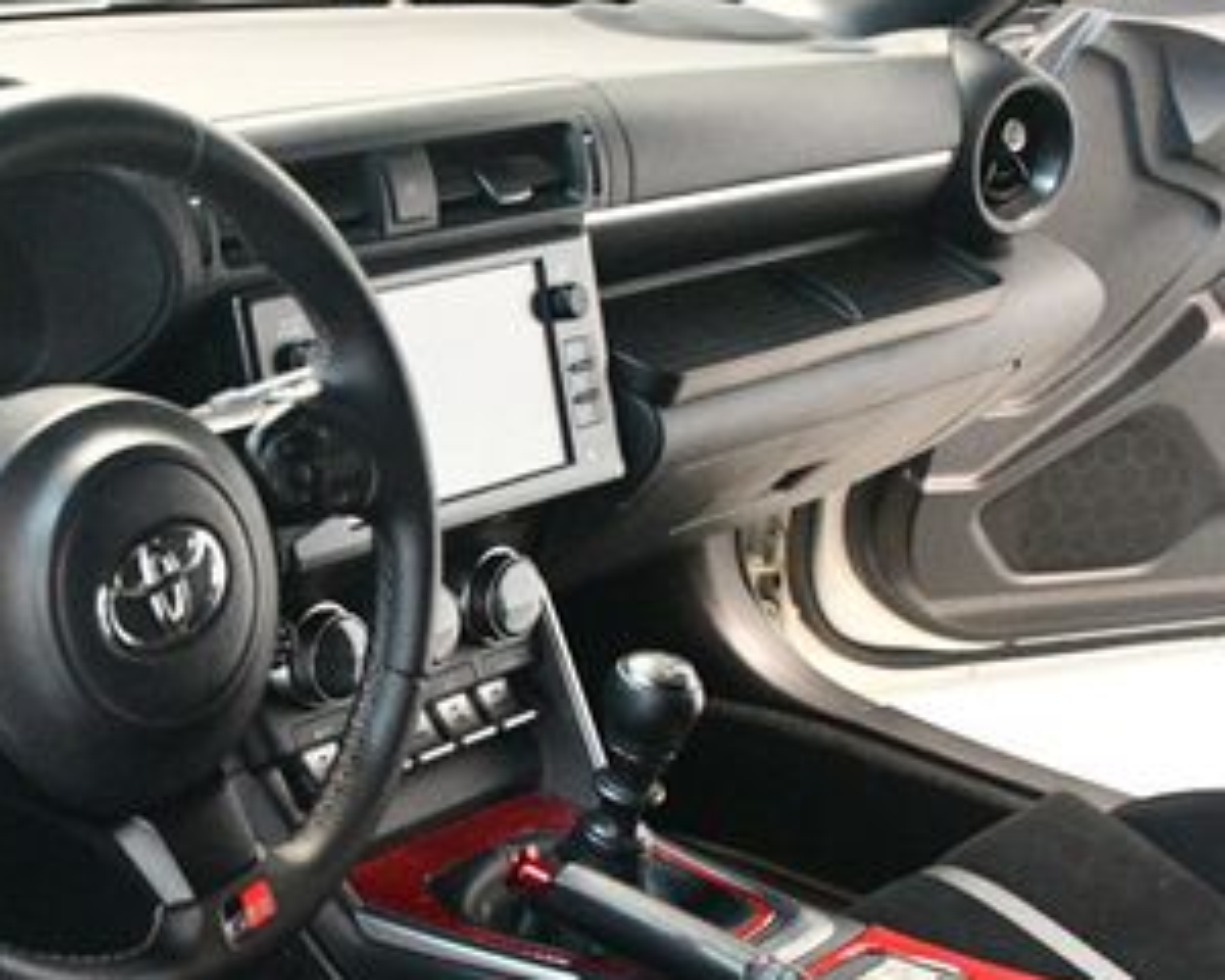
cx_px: 278
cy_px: 817
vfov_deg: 21.0
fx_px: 2610
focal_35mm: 72
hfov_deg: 26.0
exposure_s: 1/60
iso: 8000
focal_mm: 24
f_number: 3.8
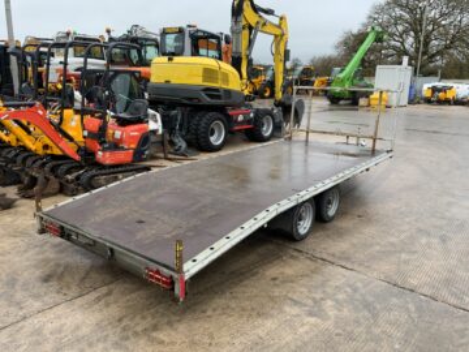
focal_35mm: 29
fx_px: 393
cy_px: 176
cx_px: 234
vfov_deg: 48.2
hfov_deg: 61.7
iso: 16
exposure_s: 1/122
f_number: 1.8
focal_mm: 3
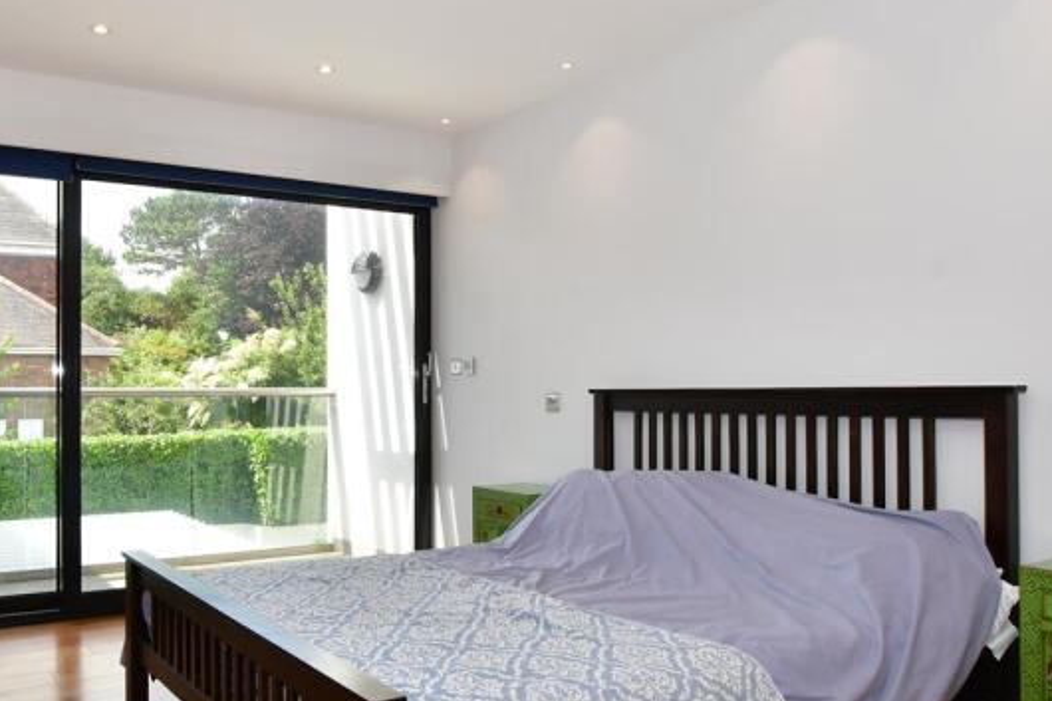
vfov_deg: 44.9
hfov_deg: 62.0
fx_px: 847
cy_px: 382
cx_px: 345
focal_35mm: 29
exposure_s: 1/125
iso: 320
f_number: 8
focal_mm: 10
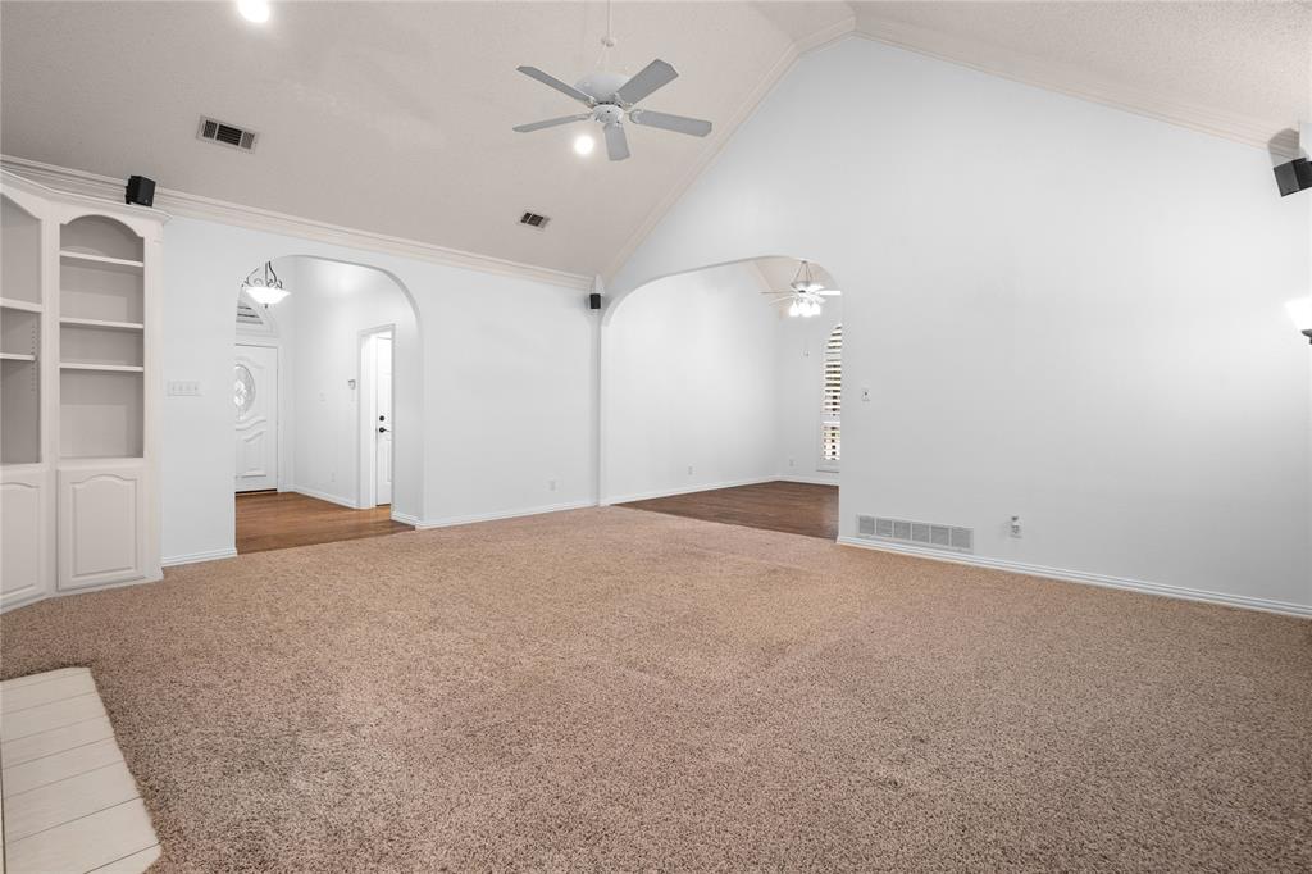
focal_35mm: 16
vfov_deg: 73.7
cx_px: 656
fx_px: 583
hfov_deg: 96.8
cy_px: 437
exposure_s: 1.3
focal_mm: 16
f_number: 8
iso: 400
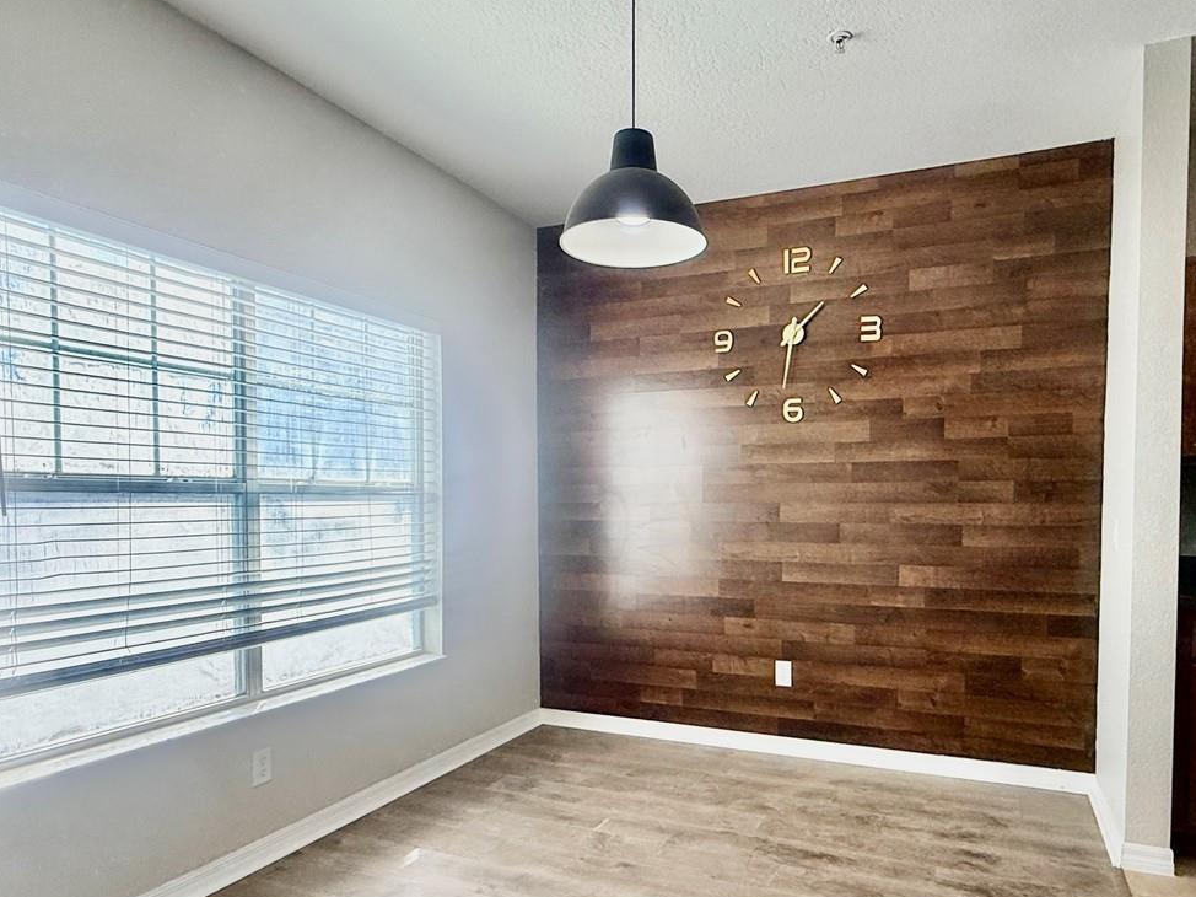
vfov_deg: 58.4
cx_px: 659
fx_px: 794
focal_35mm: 23
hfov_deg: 73.7
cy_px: 532
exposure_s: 1/127
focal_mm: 2.22
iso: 64
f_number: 2.2
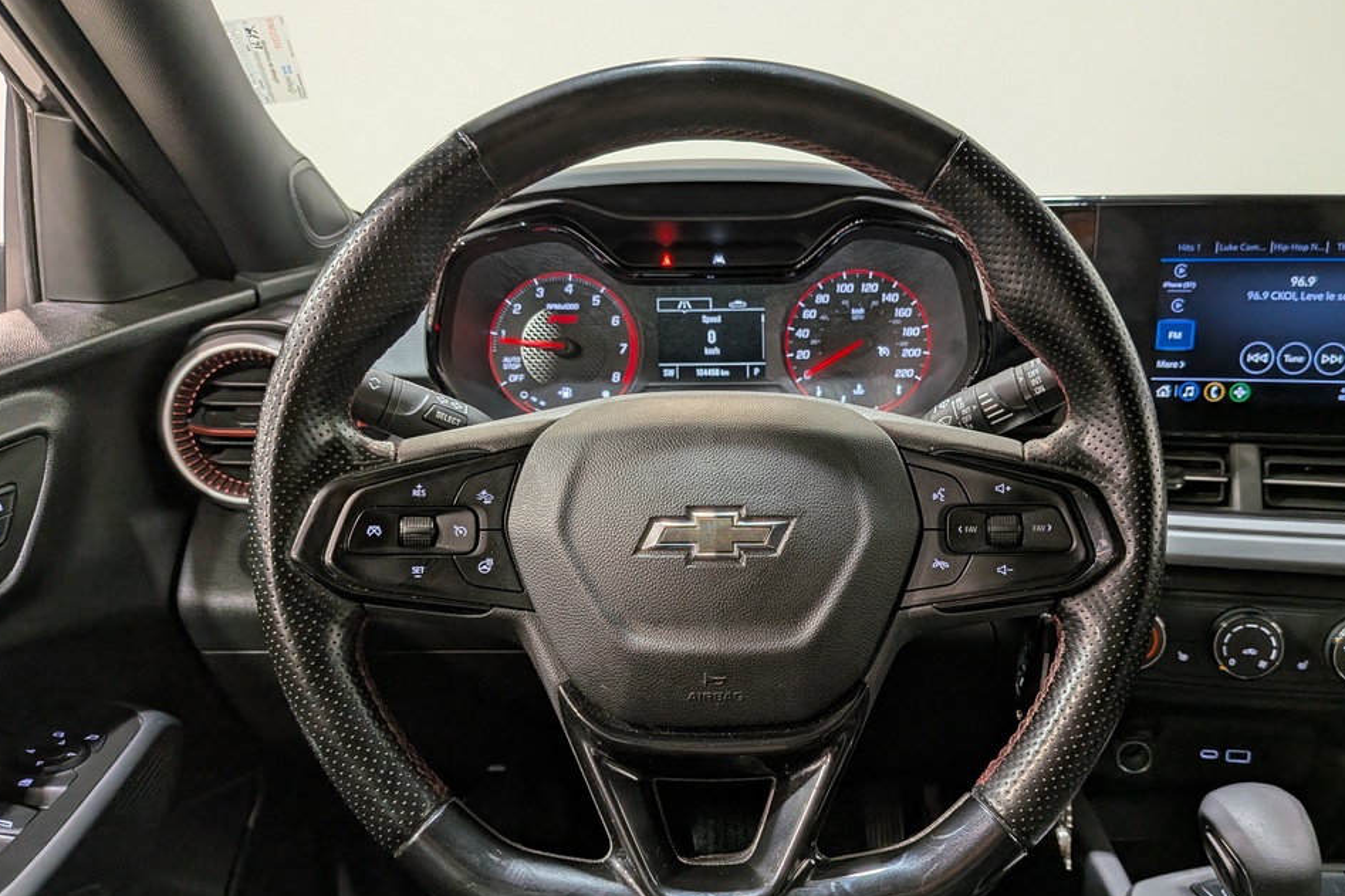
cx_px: 717
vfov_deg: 47.7
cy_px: 517
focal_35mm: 27
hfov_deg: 67.3
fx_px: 1009
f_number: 1.7
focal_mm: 4.53
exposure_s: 1/100
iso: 169
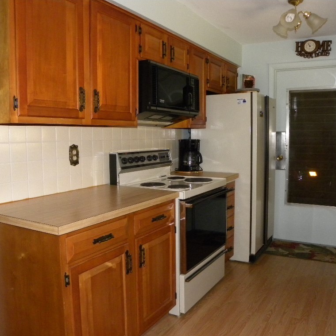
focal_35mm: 31
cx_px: 177
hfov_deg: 52.5
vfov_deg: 52.5
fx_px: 340
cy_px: 169
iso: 400
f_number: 2.8
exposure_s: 1/30
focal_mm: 4.6
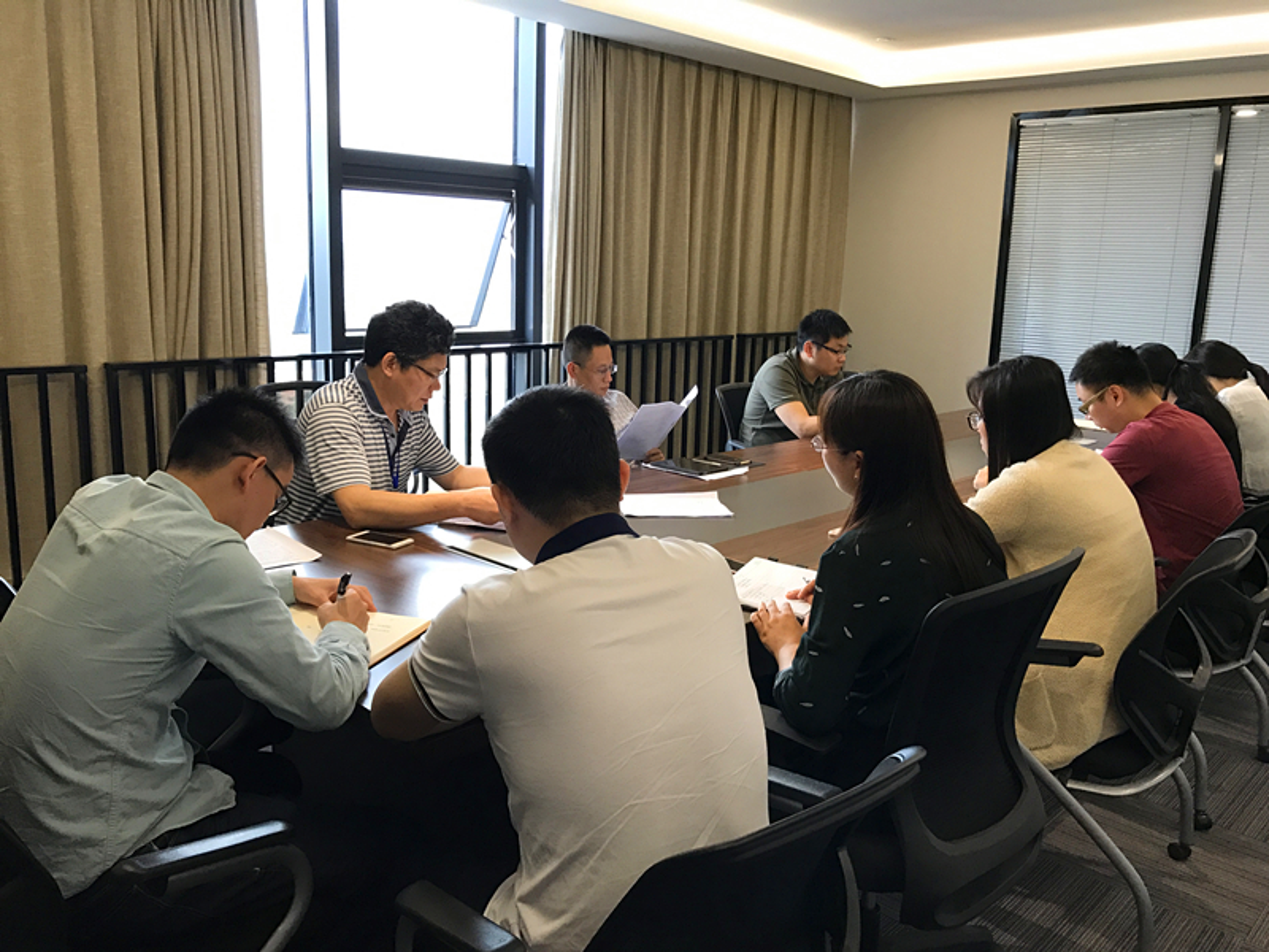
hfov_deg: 63.4
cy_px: 476
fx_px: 1026
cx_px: 634
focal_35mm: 28
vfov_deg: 49.7
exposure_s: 1/33
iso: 40
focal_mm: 3.99
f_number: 1.8
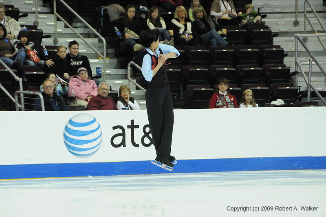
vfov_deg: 7.0
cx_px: 163
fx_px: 1765
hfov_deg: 10.6
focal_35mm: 195
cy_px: 108
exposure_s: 1/800
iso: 3200
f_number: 5.6
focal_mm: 130
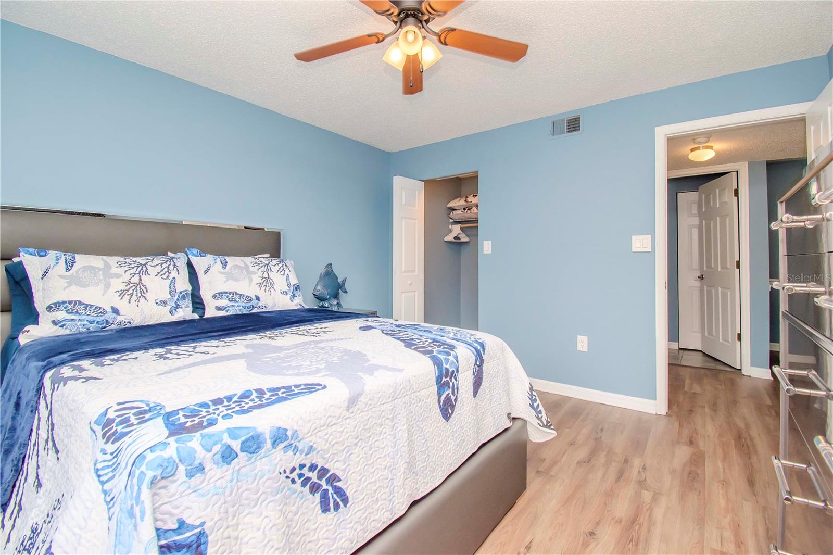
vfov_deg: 77.3
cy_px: 278
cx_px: 416
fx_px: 347
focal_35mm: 15
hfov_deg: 100.4
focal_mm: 10
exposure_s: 1/200
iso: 800
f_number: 8
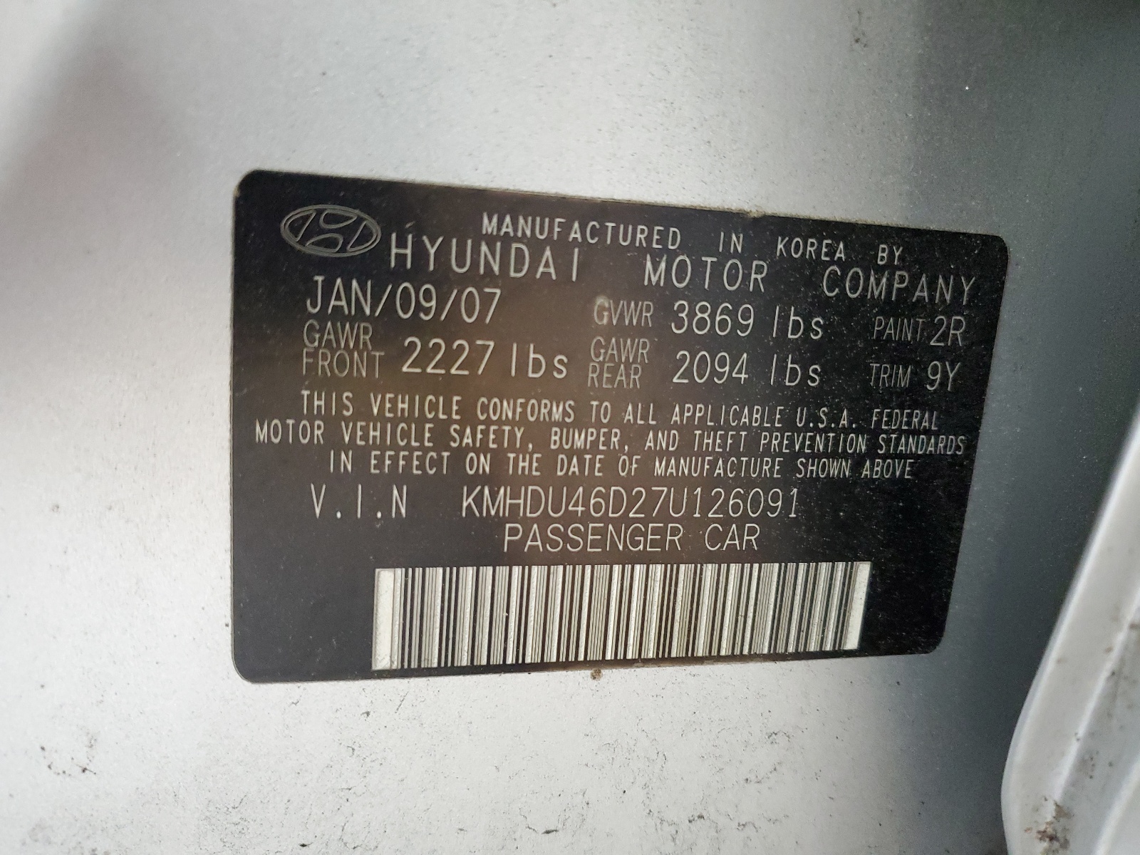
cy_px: 428
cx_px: 570
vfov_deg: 53.1
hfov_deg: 67.3
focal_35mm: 26
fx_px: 856
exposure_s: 1/60.2
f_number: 1.5
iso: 402
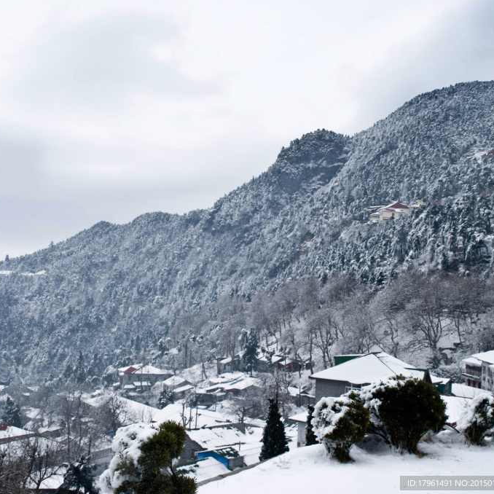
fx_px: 872
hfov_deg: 31.6
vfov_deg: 31.6
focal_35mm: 54
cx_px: 200
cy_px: 248
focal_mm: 28
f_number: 11
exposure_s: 1/8
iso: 100
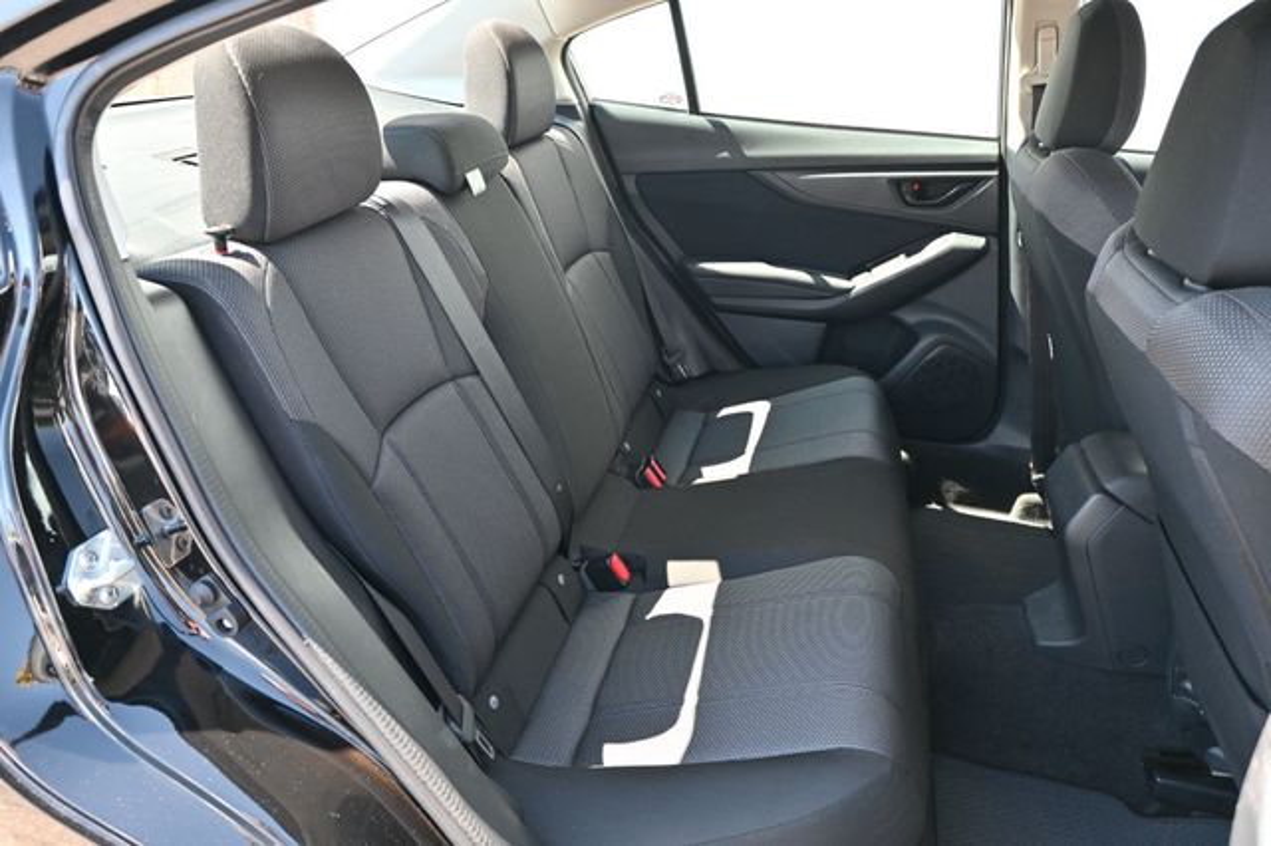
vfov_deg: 47.9
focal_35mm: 27
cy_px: 423
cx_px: 636
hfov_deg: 67.4
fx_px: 953
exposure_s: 1/125
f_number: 3.5
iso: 640
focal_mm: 18
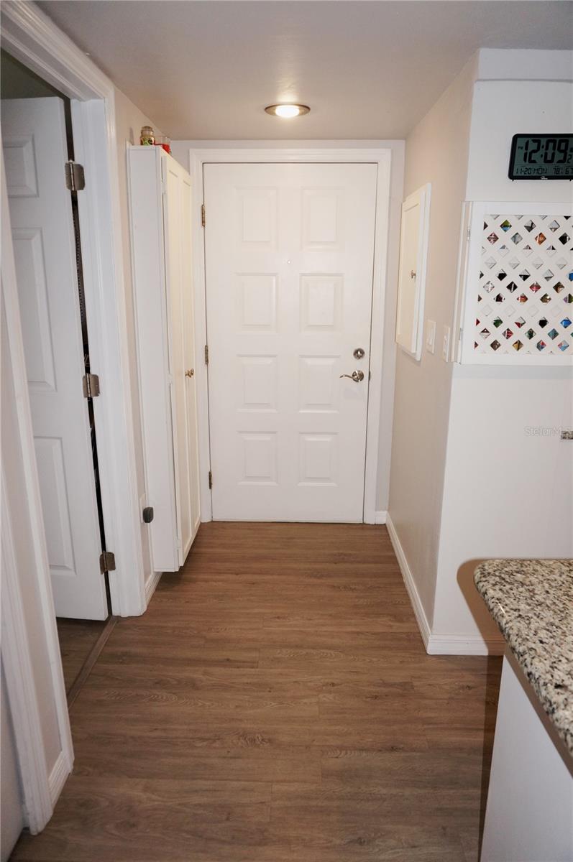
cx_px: 286
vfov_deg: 73.8
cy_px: 431
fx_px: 574
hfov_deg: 53.0
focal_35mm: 24
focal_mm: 16
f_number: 4
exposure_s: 1/160
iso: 640
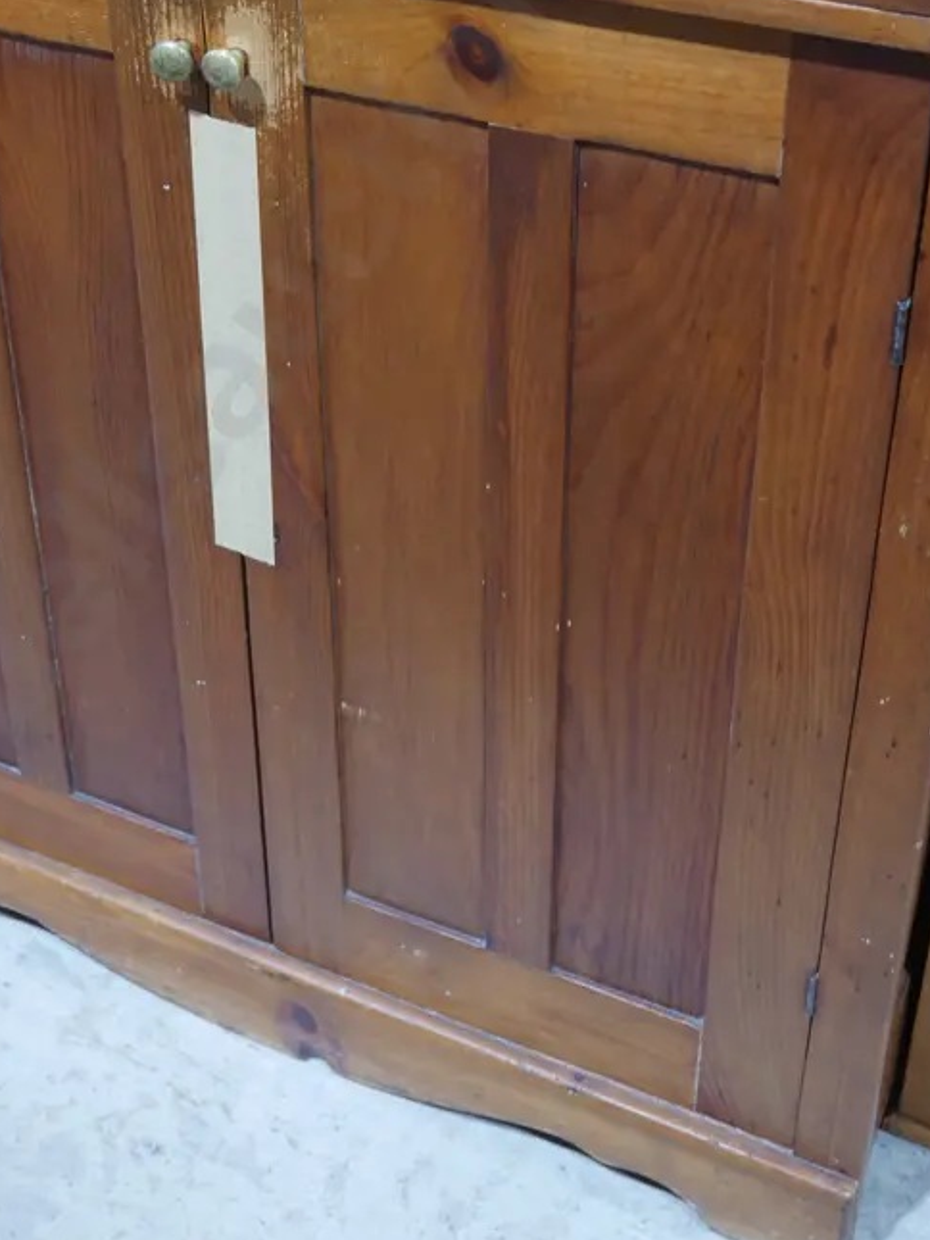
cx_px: 299
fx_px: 1934
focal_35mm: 54
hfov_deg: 26.9
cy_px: 296
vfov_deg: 34.7
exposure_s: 1/60
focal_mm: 17
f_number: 4
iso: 800
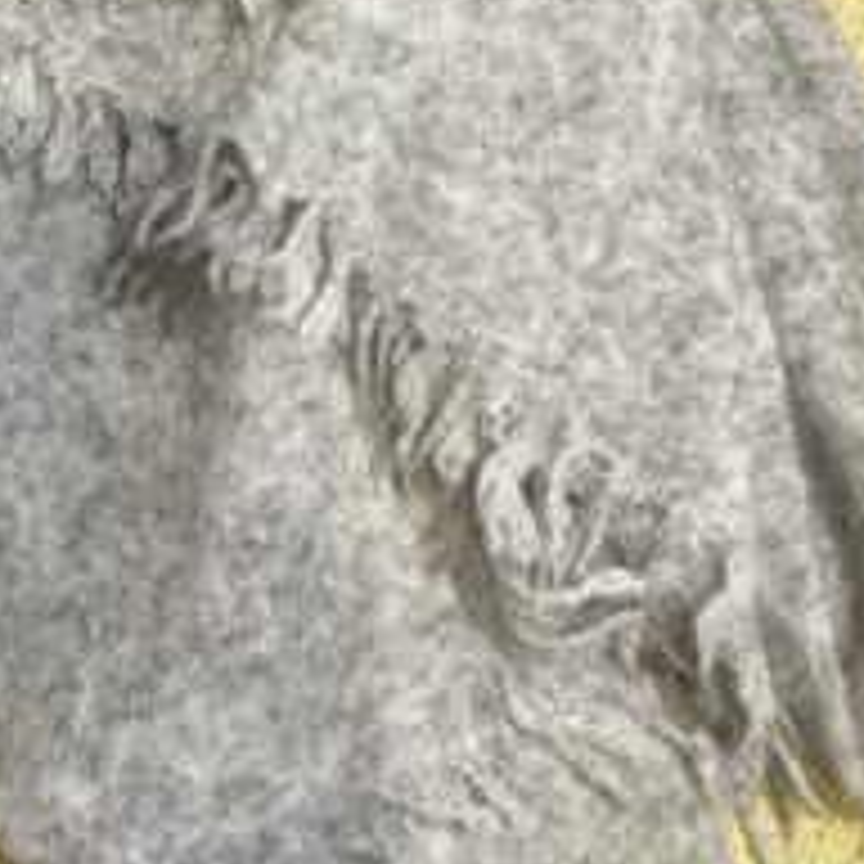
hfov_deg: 35.4
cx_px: 436
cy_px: 112
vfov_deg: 33.7
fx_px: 1355
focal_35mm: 48
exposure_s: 1/100
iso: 100
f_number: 1.6
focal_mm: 5.1
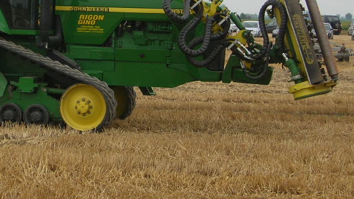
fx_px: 1136
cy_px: 43
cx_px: 60
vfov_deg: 10.0
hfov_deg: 17.5
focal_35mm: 121
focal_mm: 10.2
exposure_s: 1/475
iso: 50
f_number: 3.6
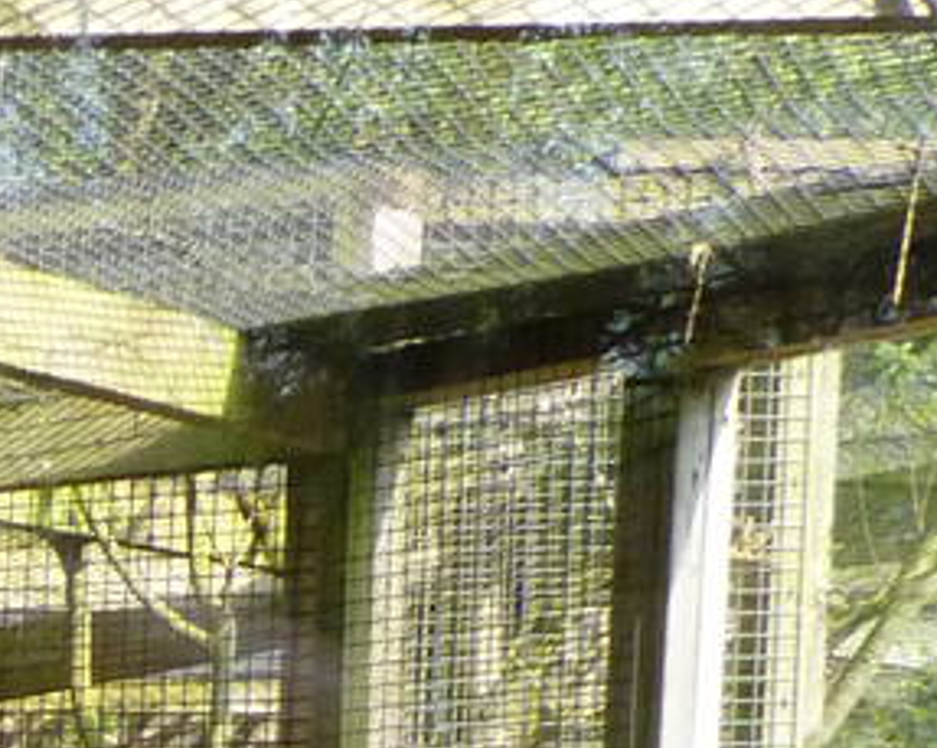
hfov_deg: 11.3
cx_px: -1162
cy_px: 1623
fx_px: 4072
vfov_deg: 9.6
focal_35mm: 147
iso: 250
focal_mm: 4.8
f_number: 2.8
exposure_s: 1/500
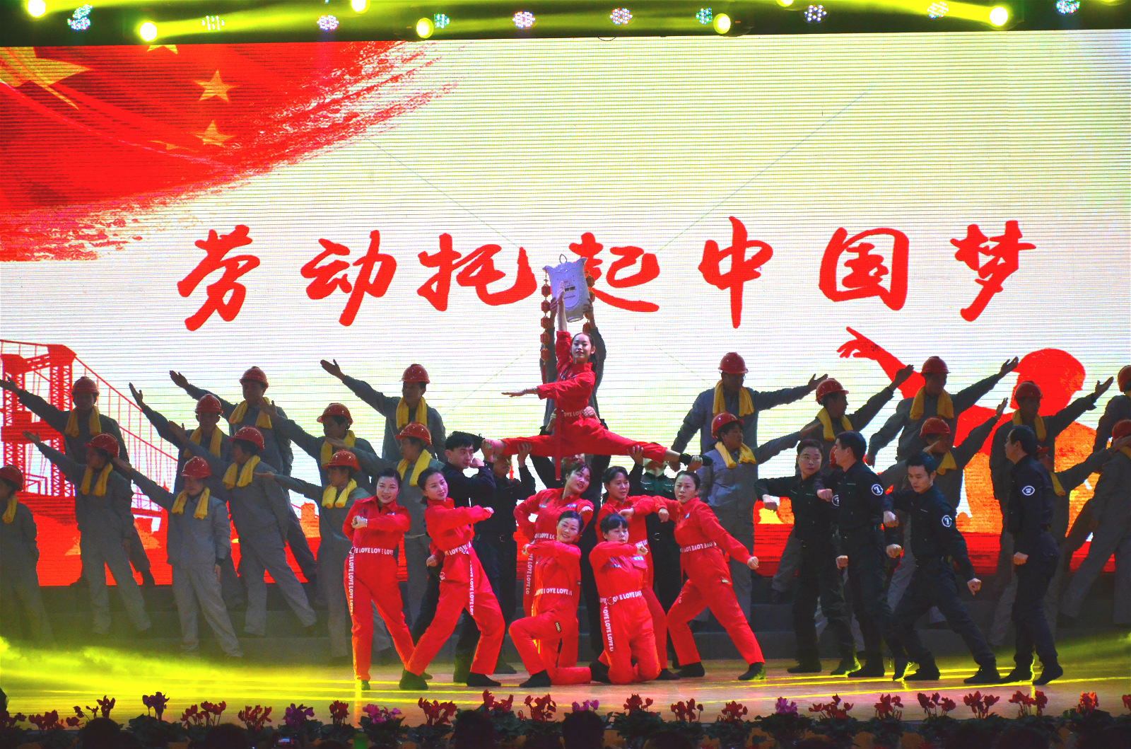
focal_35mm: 105
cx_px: 566
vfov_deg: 13.0
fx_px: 3291
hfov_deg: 19.5
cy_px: 374
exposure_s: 1/1000
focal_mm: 70
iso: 2000
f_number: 5
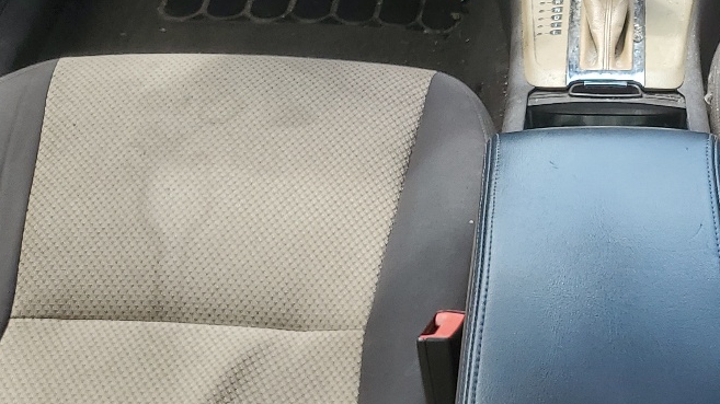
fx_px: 1317
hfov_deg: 29.5
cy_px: 33
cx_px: 621
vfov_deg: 17.2
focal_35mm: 69
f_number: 1.5
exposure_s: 1/256
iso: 50
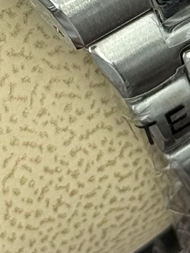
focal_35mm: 333
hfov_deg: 4.5
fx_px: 2436
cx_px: 79
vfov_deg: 5.9
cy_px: -148
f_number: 1.78
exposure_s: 1/794
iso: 64
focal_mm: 6.76
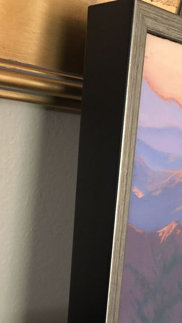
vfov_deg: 39.8
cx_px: 109
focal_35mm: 50
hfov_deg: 23.9
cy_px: 254
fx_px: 429
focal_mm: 3.99
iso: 100
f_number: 1.8
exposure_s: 1/9
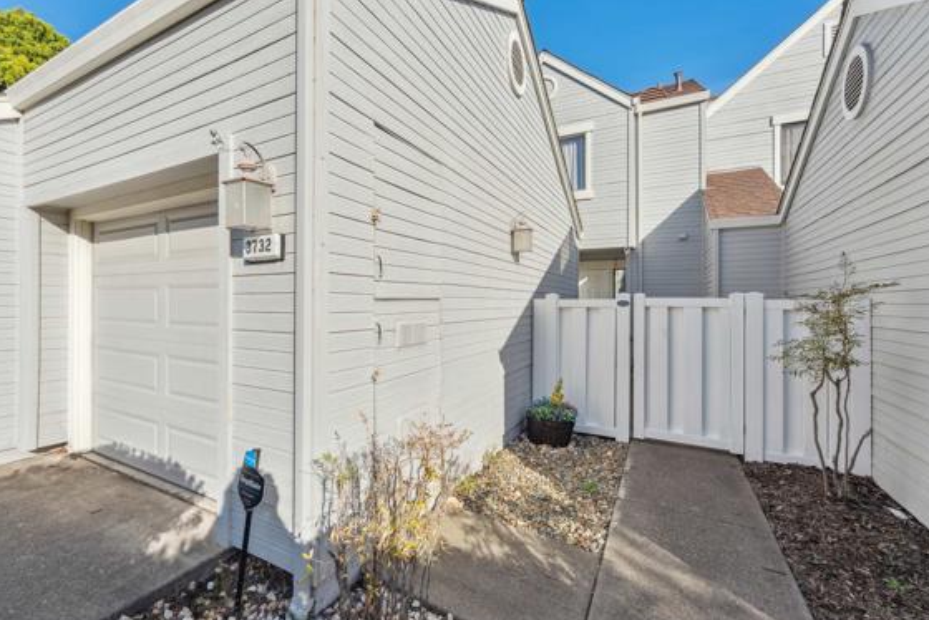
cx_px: 418
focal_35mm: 16
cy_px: 298
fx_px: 413
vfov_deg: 73.8
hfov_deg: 96.4
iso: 100
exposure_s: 1/500
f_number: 8
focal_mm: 14
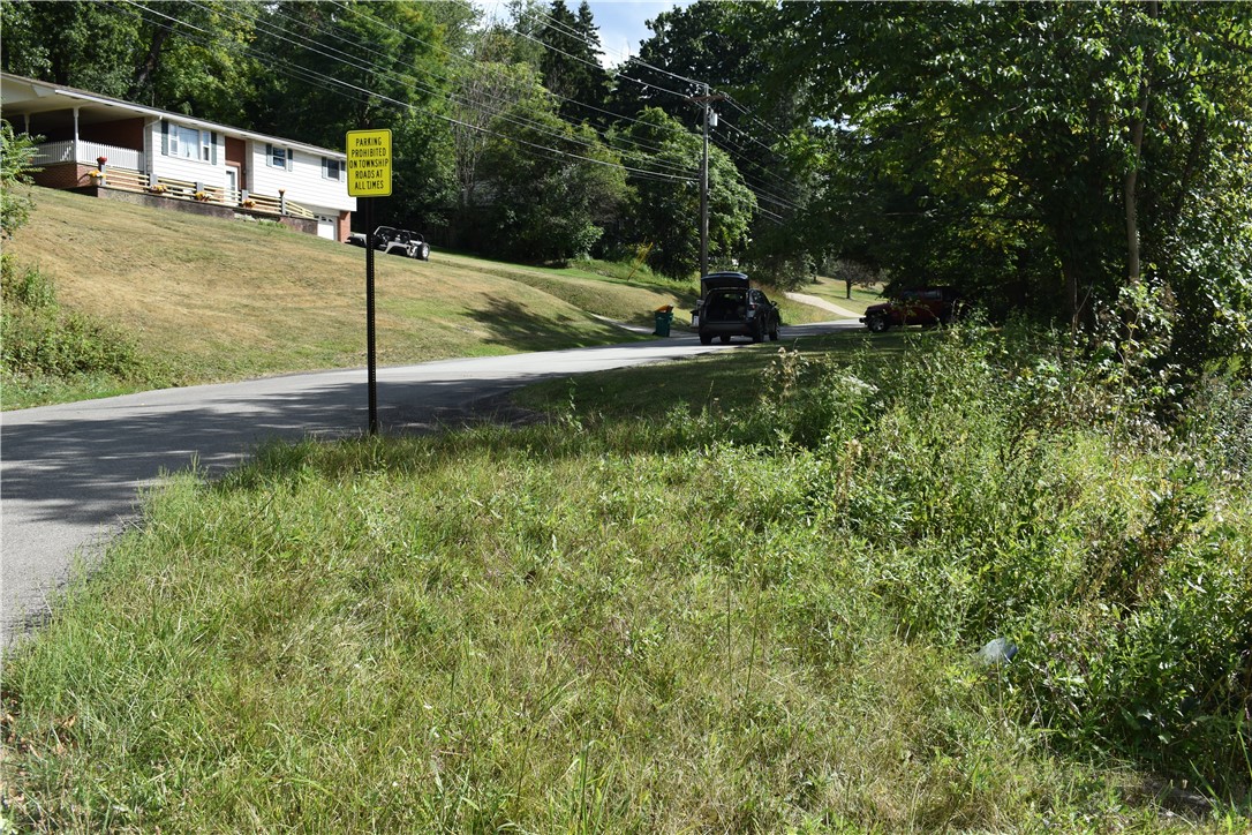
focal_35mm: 36
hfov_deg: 53.1
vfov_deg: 36.9
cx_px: 626
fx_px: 1252
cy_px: 418
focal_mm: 24
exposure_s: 1/250
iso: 110
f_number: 8
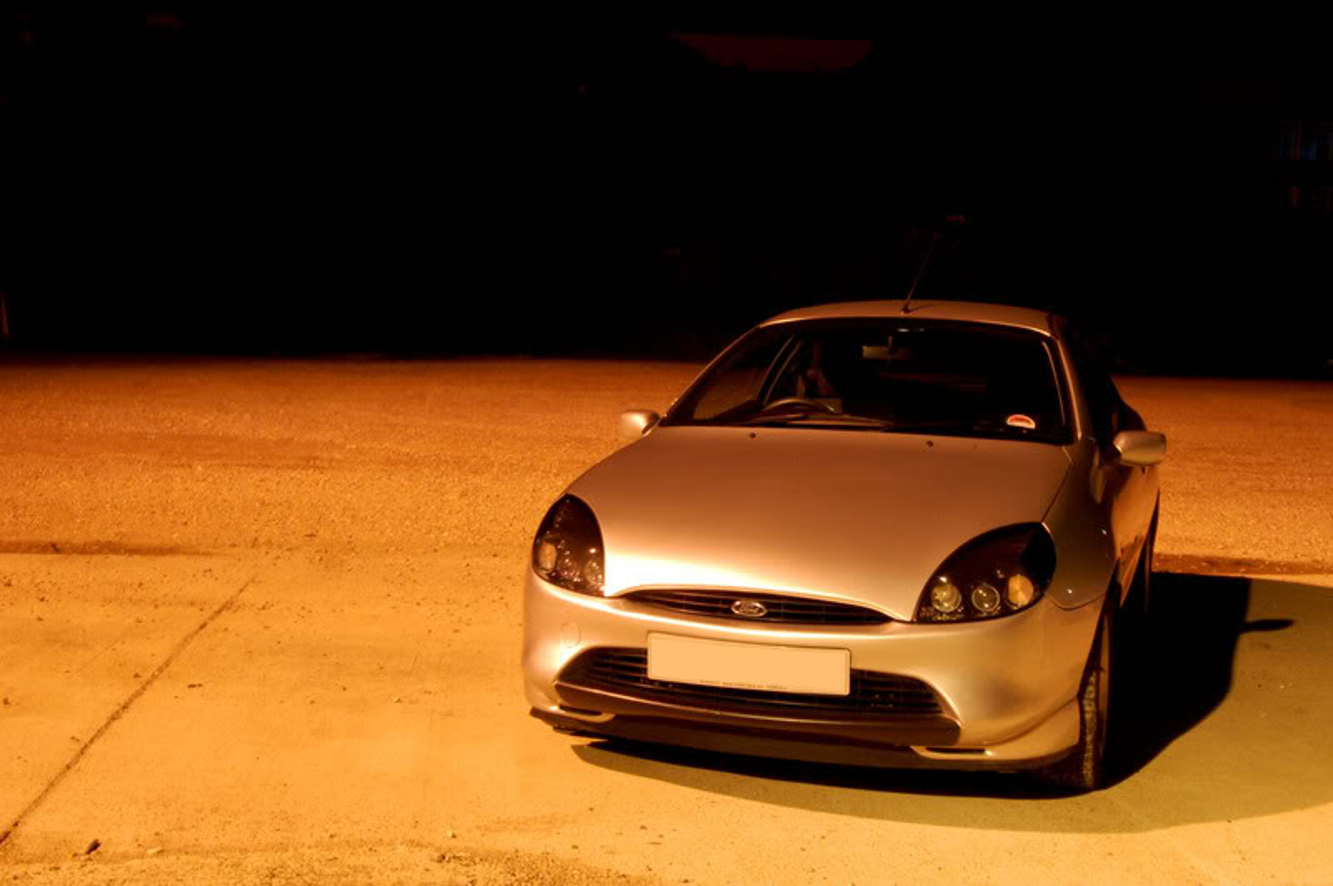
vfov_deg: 29.8
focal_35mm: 45
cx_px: 666
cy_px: 443
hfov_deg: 43.6
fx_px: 1665
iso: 800
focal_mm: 30
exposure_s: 8
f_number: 25
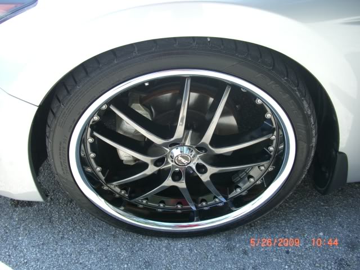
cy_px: 135
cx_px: 180
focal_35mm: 38
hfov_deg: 49.0
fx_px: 395
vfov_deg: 37.7
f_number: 2.8
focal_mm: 7.9
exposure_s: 1/160
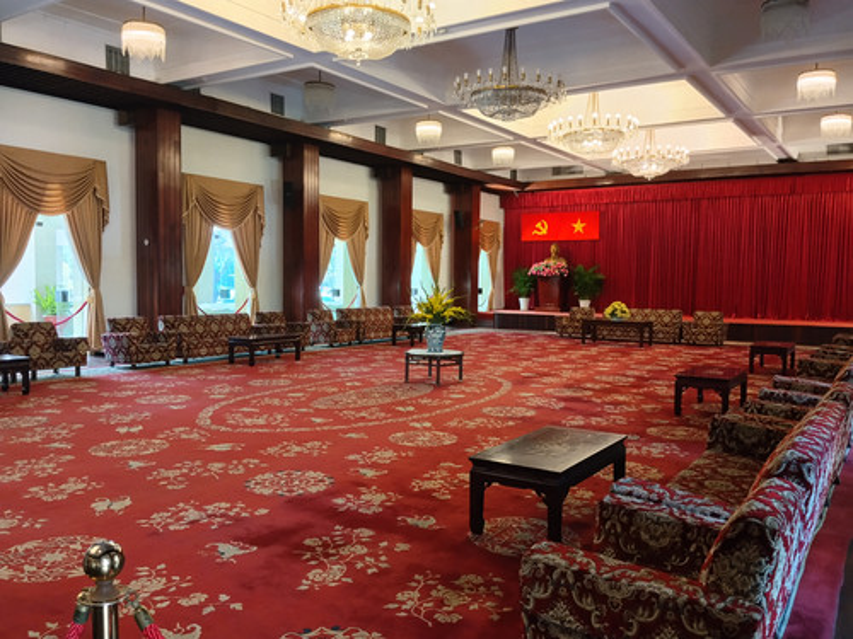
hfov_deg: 61.7
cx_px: 426
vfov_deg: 48.2
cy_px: 320
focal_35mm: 29
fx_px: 715
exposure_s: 1/33.3
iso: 125
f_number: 1.8
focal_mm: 4.22
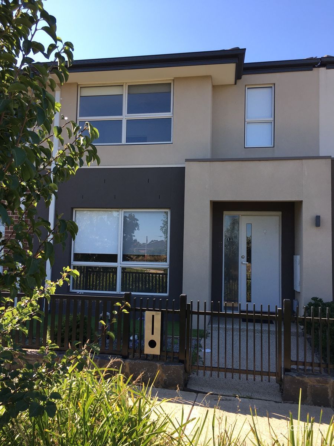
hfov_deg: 48.2
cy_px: 223
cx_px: 167
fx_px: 373
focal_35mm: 29
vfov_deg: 61.7
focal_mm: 4.15
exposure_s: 1/434
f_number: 2.2
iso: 25
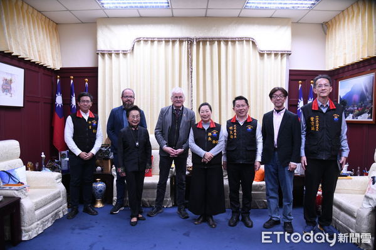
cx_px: 188
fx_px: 251
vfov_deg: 53.1
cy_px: 125
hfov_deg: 73.7
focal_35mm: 24
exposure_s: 1/160
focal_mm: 24
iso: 1600
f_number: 4
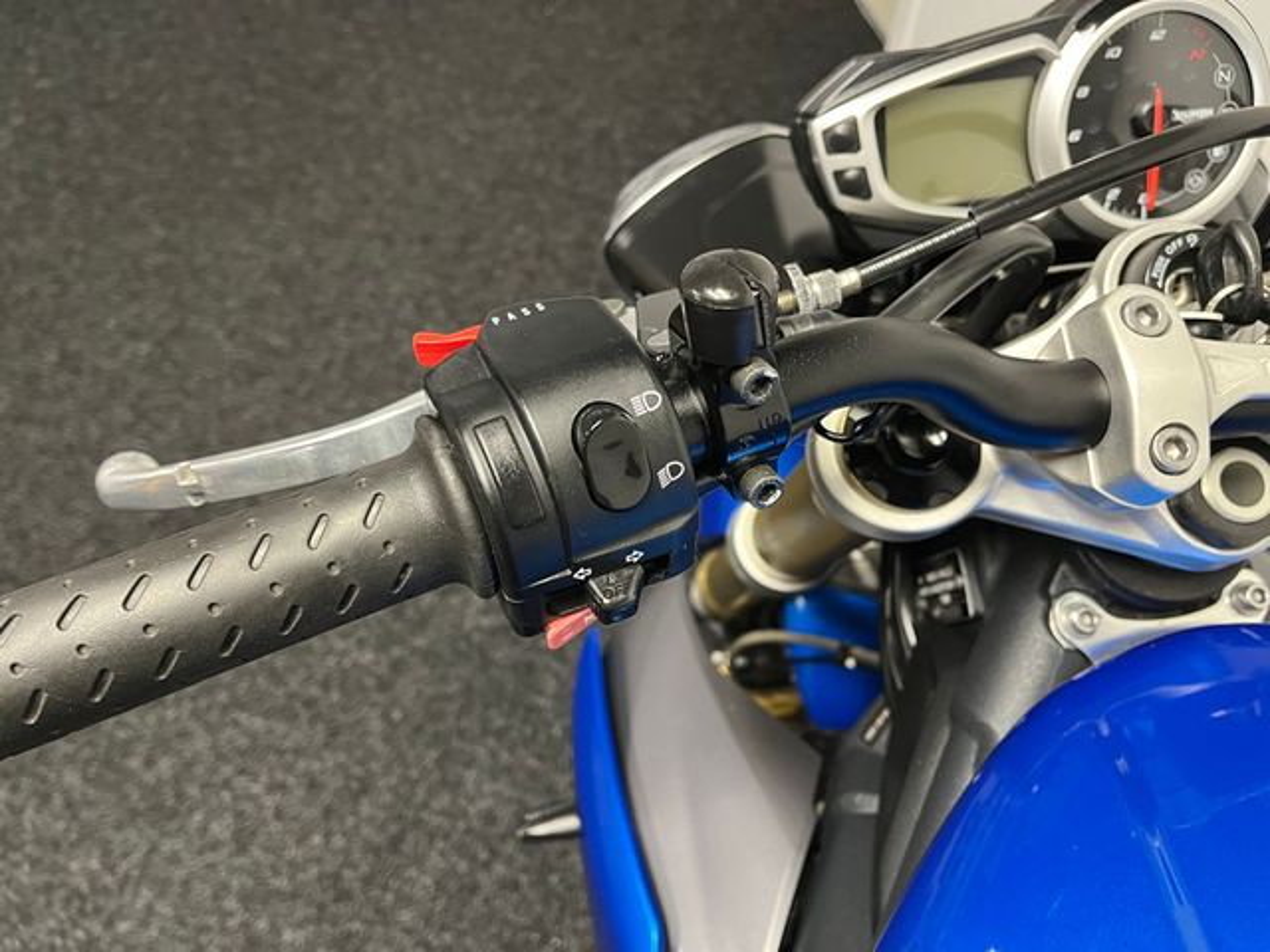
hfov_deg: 67.3
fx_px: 954
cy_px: 476
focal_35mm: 26
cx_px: 635
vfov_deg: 53.1
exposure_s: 1/50
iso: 500
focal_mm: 5.1
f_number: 1.6
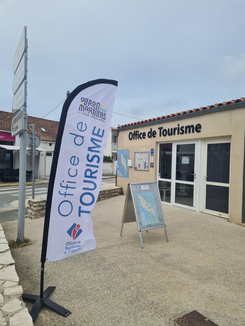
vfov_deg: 67.3
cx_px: 122
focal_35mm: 26
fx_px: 245
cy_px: 163
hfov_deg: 53.1
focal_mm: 5.4
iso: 50
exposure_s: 1/3688
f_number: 1.8
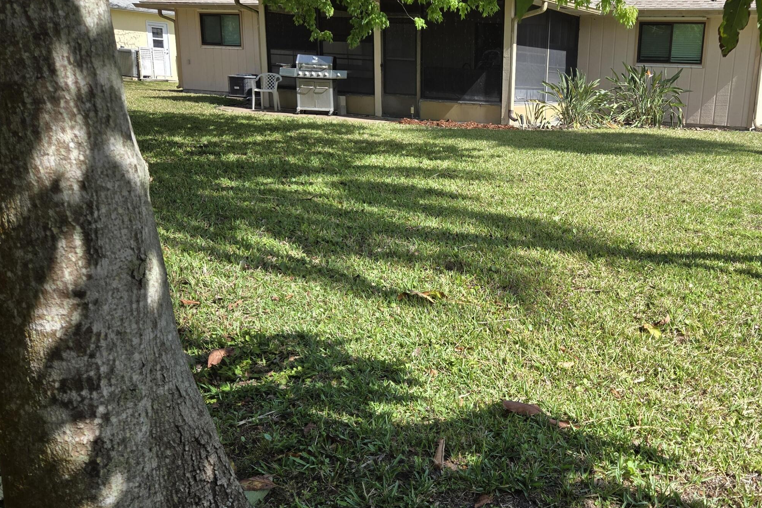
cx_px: 548
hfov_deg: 51.4
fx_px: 762
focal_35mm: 36
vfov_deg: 36.9
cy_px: 273
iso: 25
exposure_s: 1/1000
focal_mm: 5.4
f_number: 1.8
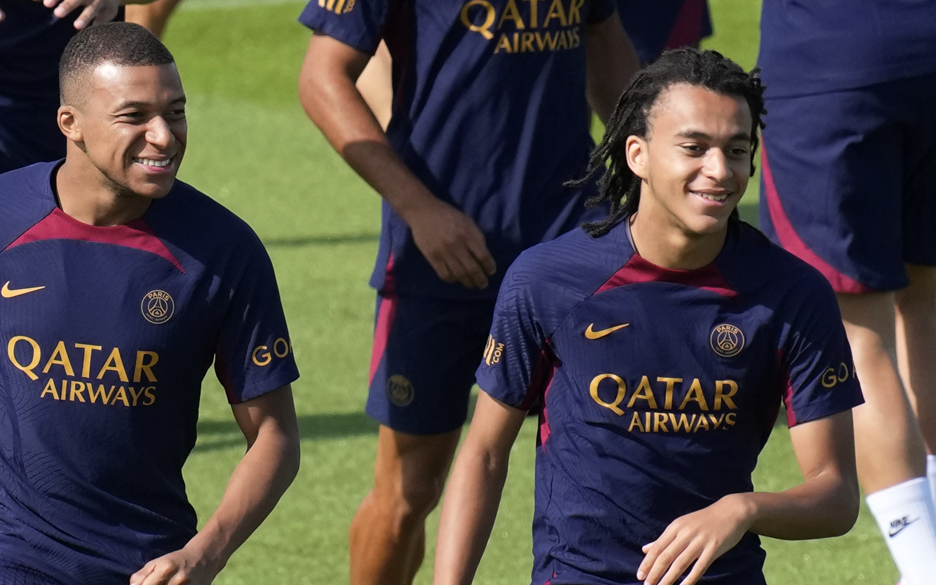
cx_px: 369
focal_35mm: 1042
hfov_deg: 2.0
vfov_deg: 1.3
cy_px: 377
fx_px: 26581
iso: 1000
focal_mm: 560
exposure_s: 1/3200
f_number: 5
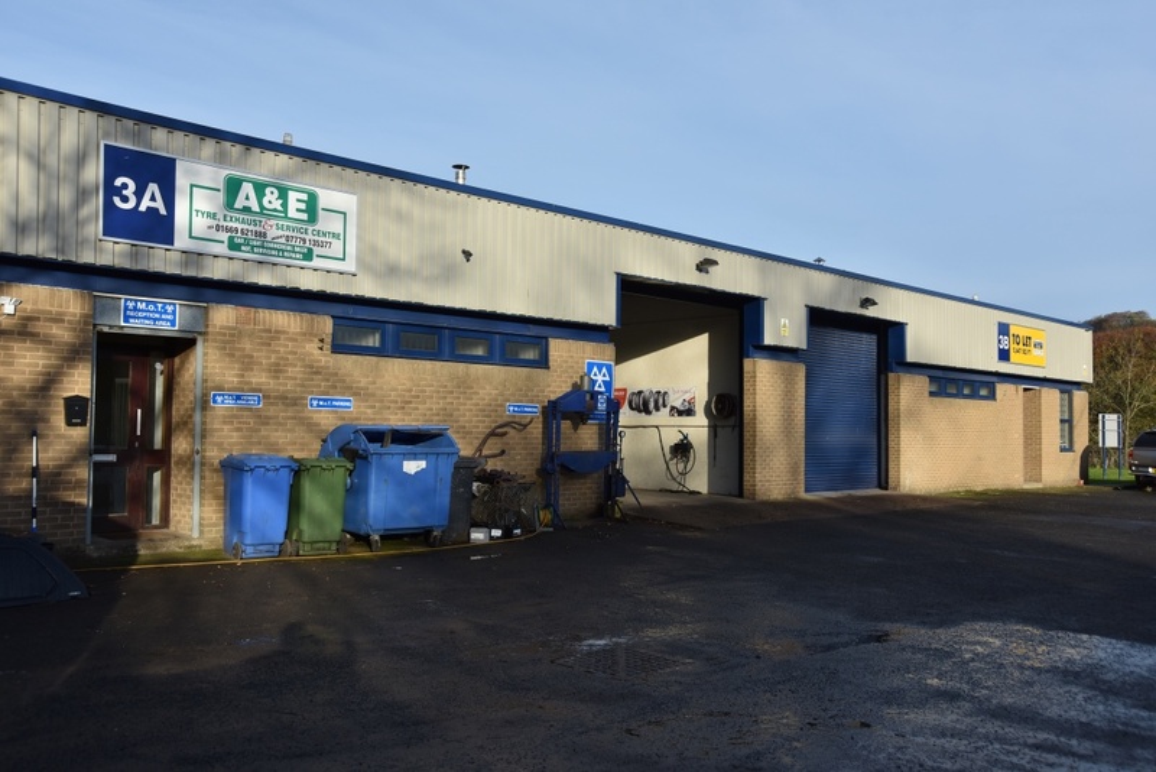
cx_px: 578
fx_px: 1092
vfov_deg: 38.9
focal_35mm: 34
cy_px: 386
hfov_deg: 55.8
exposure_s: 1/640
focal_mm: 34
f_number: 10
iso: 250
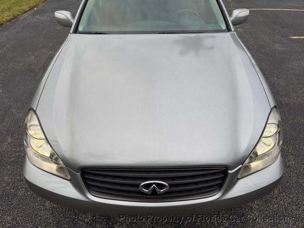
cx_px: 152
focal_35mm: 24
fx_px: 211
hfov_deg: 71.6
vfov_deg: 56.8
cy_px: 114
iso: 80
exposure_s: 1/654
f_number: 1.78
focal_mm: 6.76
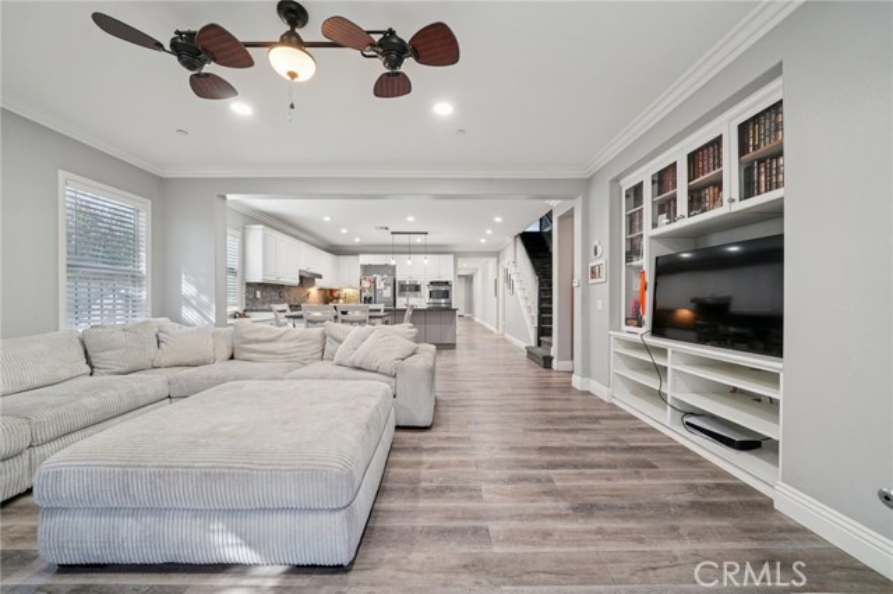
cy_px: 297
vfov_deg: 85.4
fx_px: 322
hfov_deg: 108.4
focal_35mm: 13
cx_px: 446
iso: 400
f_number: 8
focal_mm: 13
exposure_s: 1/8
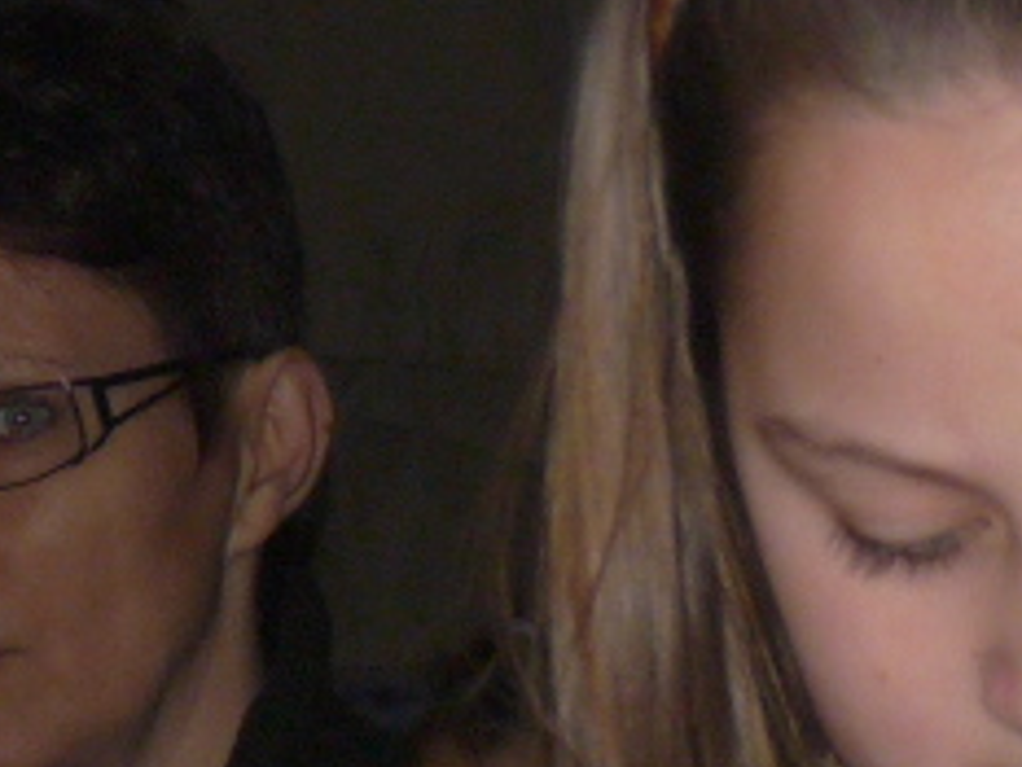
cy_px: 434
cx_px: 1268
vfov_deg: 2.4
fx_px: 17989
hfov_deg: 3.2
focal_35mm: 609
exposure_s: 1/50
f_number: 3.6
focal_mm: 22.3
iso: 250
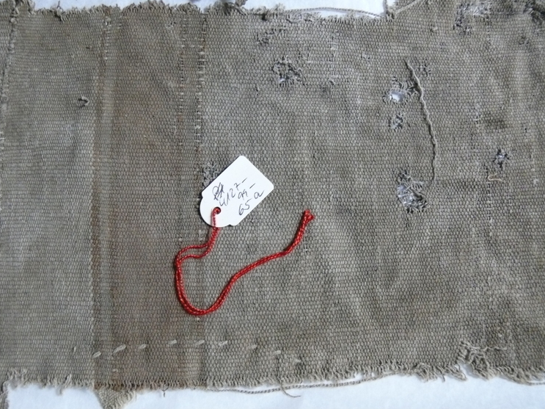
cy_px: 189
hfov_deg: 44.8
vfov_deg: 34.3
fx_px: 661
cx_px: 256
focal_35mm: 42
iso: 400
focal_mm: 8.3
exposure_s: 1/40
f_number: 2.8
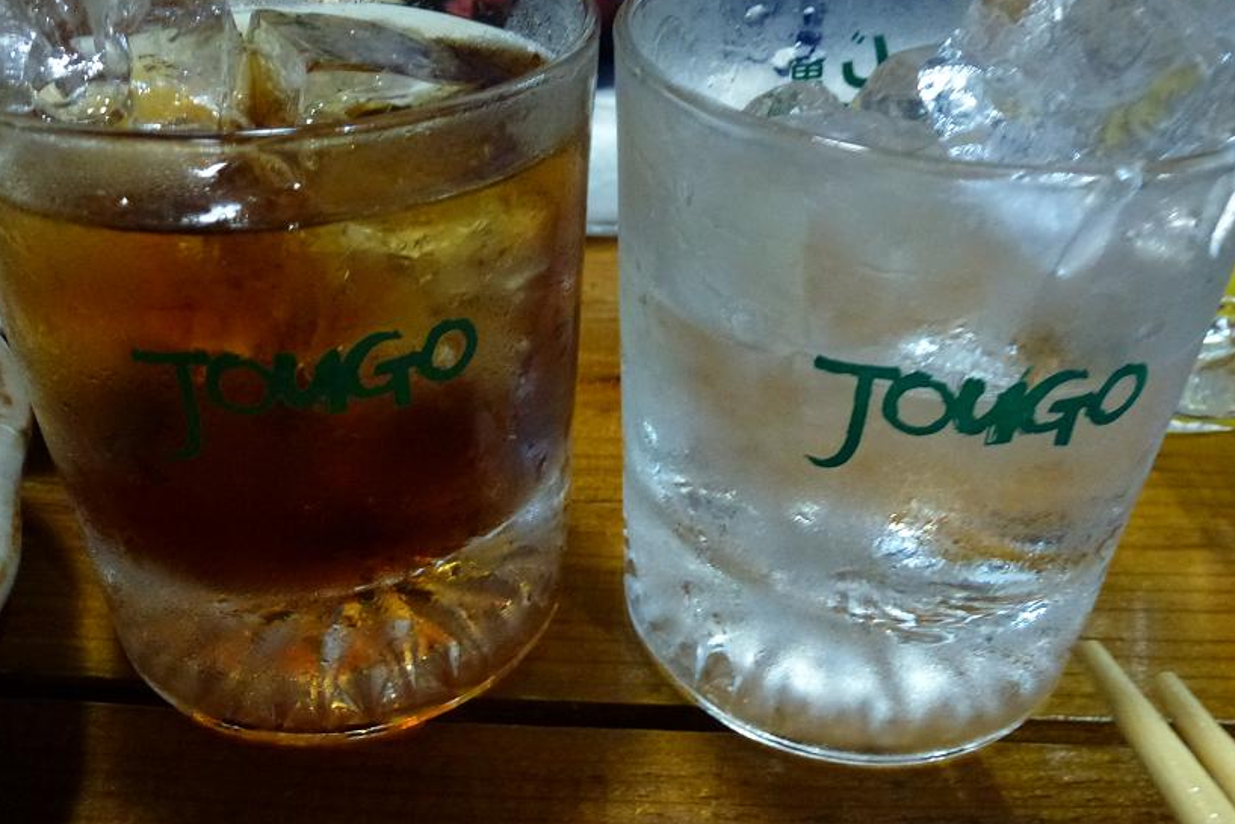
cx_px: 629
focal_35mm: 33
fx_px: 1132
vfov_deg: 40.0
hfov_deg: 57.2
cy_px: 398
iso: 400
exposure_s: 1/8
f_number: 3.3
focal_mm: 4.3
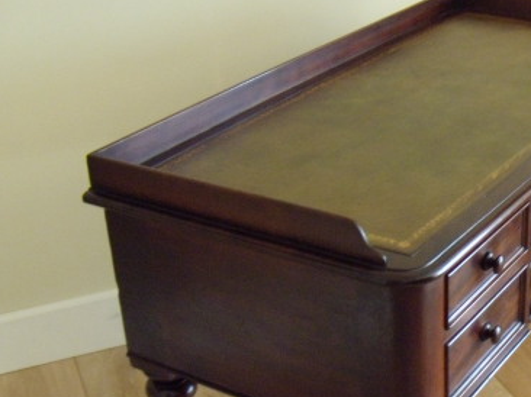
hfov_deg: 30.0
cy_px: 277
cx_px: 428
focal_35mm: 63
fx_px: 966
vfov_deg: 23.1
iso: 400
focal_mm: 6.4
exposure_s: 1/10
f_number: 3.6
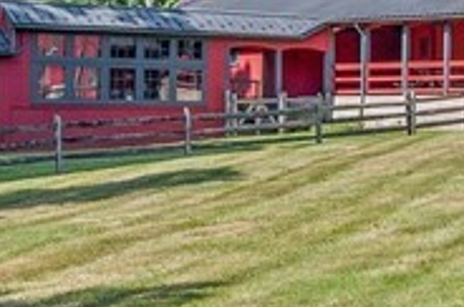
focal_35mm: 136
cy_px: 118
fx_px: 1750
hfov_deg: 13.0
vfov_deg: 10.0
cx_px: 944
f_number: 8
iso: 400
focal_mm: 23
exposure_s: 1/320
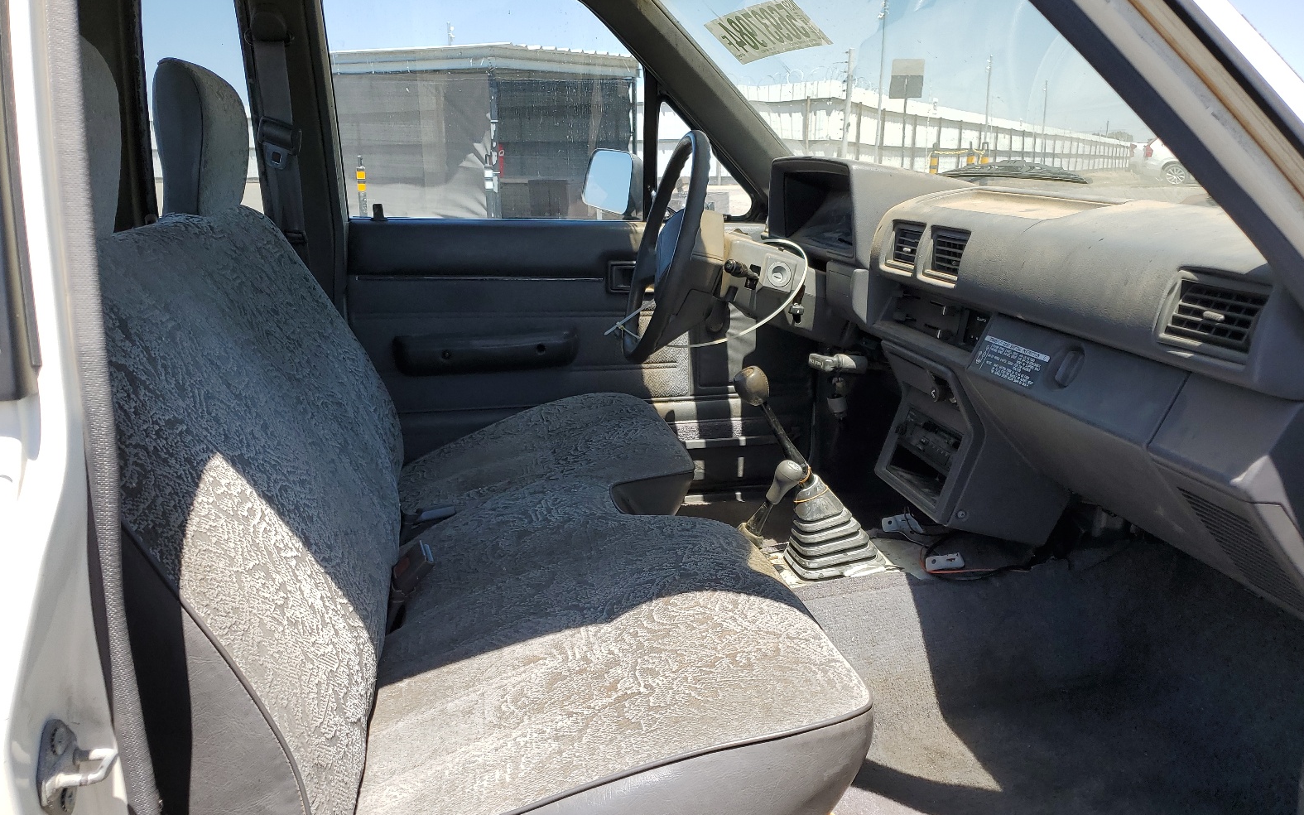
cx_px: 654
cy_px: 456
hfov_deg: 66.5
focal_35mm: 28
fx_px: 995
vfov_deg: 44.4
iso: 50
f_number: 1.5
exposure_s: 1/1429
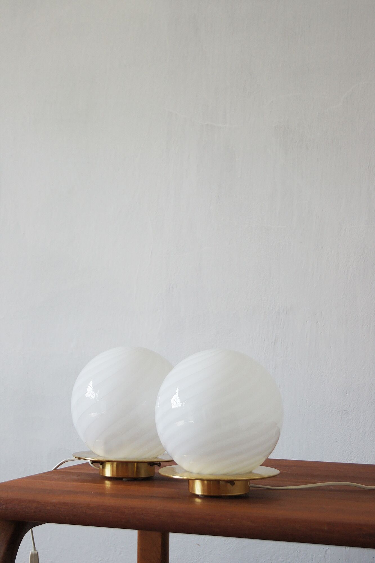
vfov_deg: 27.0
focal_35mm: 75
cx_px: 188
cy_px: 282
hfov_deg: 18.2
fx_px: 1172
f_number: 5.6
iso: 400
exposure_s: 1/80
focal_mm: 50
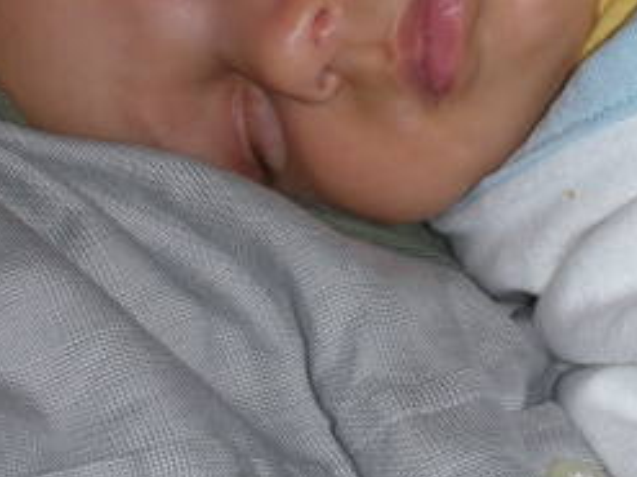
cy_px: 165
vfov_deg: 9.7
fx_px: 2796
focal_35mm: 152
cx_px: 360
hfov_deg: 13.0
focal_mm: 8.8
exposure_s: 1/60
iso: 50
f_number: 3.5
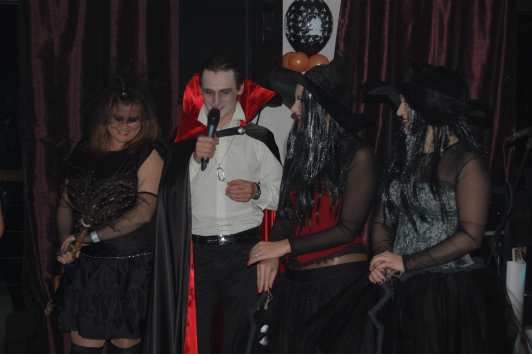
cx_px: 266
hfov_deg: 27.0
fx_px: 1107
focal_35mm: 75
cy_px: 177
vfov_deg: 18.2
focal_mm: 50
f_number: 5.6
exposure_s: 1/60
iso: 400
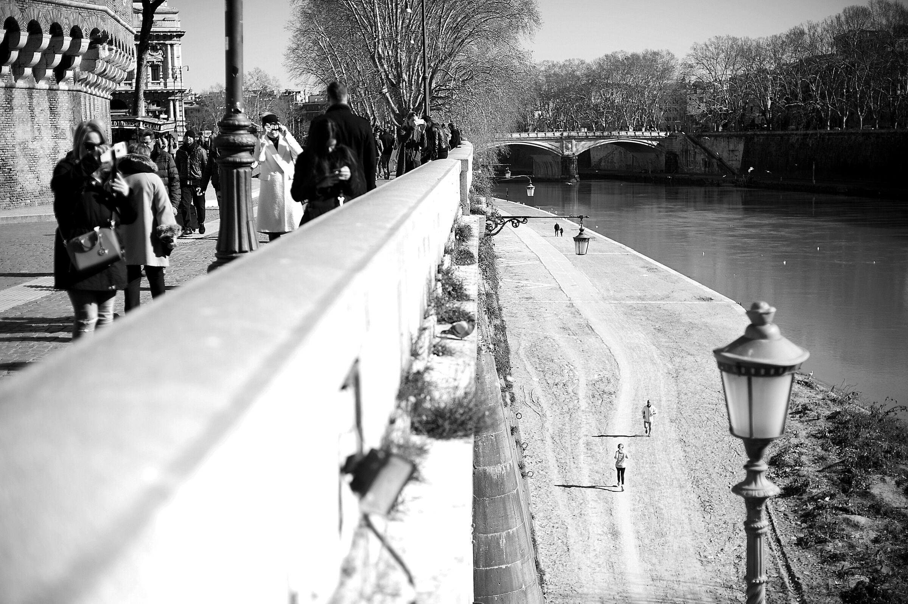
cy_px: 302
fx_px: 1260
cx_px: 454
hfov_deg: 39.6
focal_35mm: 50
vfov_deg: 27.0
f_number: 2.8
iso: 200
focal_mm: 50
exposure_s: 1/6400
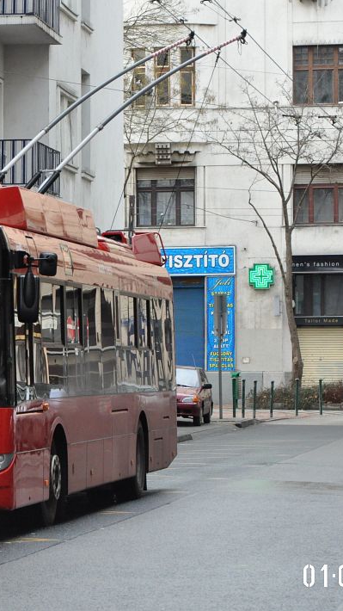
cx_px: -68
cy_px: 306
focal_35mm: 178
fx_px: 2877
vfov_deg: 12.1
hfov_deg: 6.8
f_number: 5.3
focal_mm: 75
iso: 1400
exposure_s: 1/500
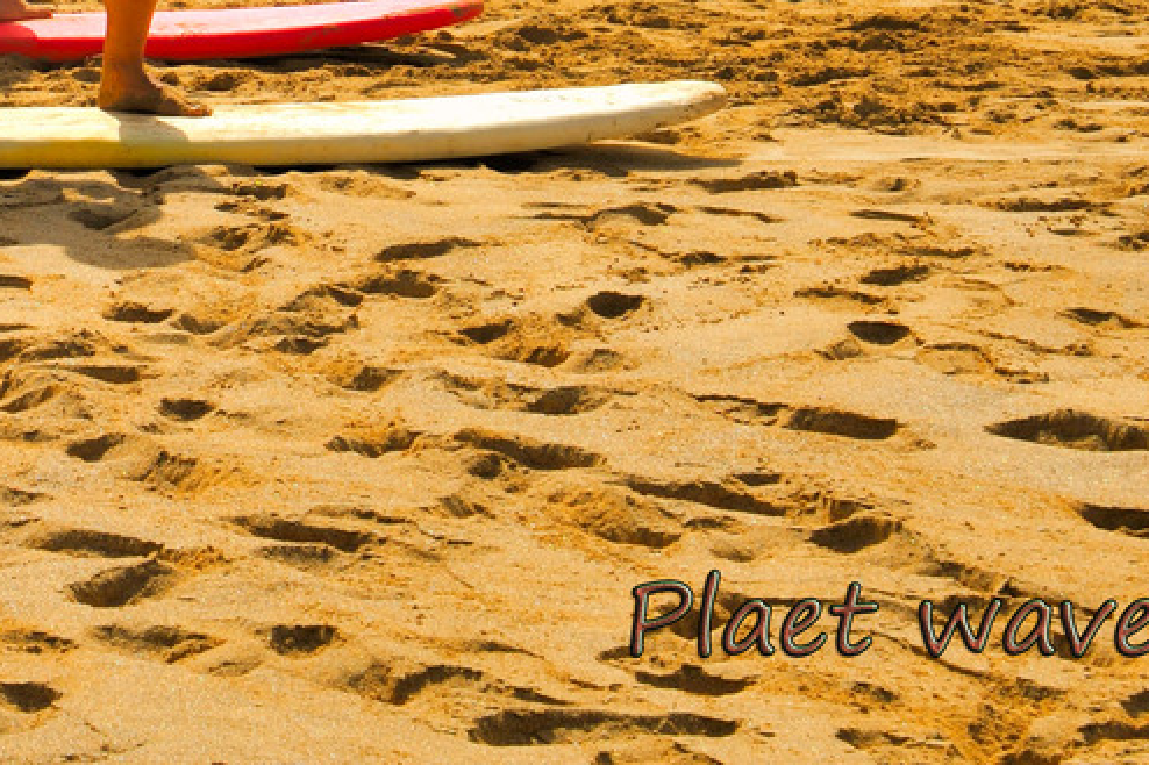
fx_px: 5424
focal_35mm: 170
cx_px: 100
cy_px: -160
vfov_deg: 8.0
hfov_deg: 12.0
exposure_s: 1/200
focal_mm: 70
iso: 200
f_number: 18
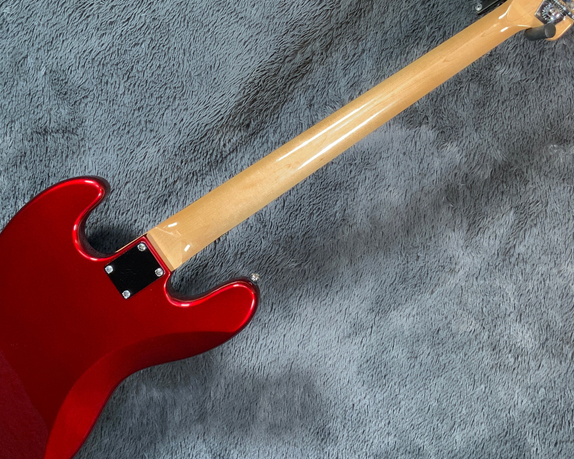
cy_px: 183
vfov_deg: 30.8
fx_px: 832
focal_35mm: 49
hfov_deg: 38.0
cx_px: 265
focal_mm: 3
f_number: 1.8
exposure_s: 1/104
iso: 64
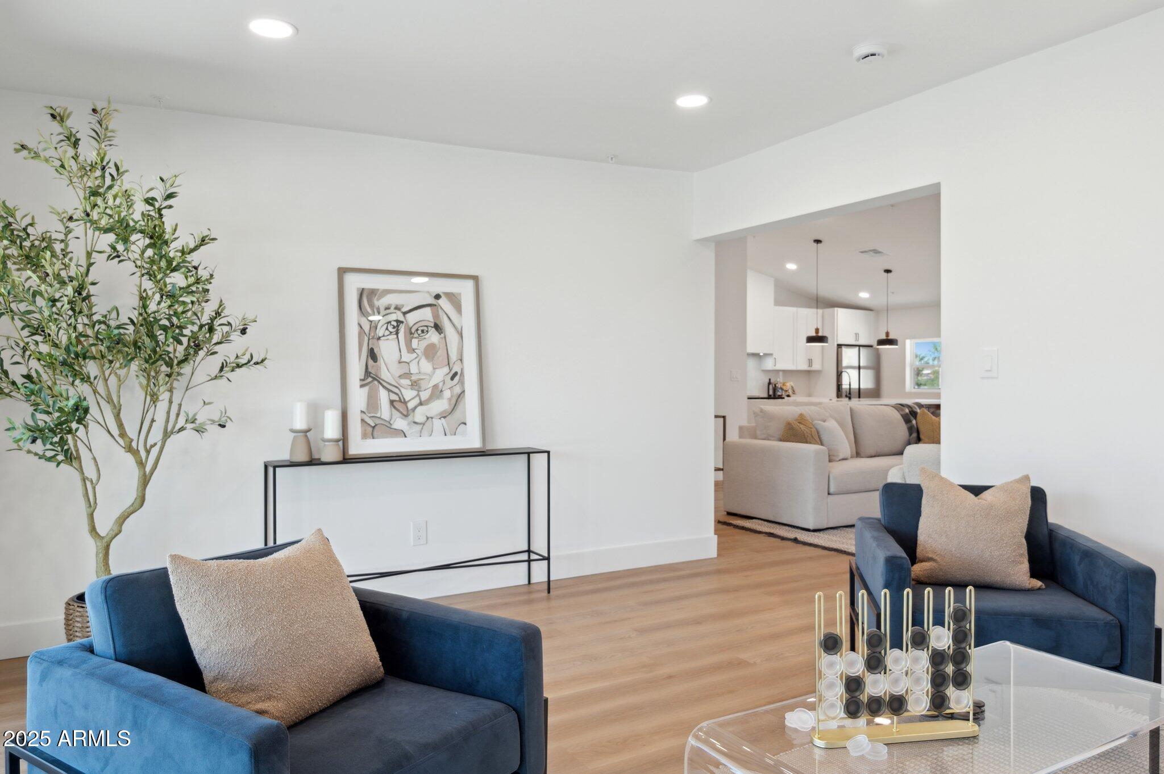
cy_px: 387
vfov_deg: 53.1
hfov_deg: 73.8
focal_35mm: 24
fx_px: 775
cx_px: 582
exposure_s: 1/40
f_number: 8
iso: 320
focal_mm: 24
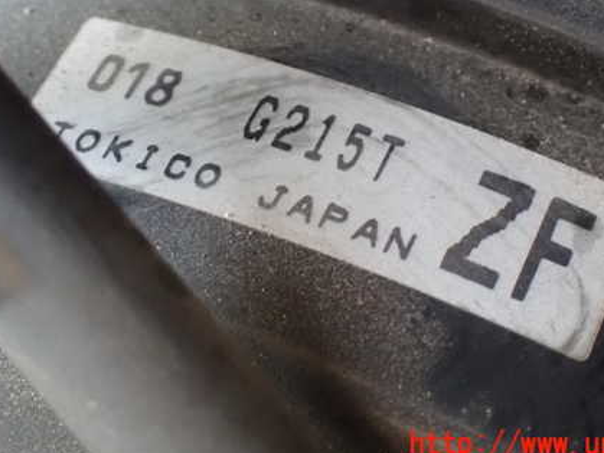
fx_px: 1675
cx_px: 303
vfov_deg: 15.4
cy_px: 138
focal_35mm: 96
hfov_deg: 20.4
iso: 1600
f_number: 3.8
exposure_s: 1/25
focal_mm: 11.88
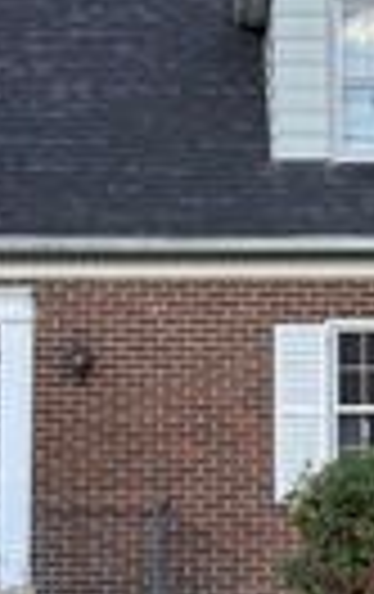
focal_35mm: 104
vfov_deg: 20.0
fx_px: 1689
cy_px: 295
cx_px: 297
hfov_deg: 12.6
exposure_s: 1/903
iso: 50
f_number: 1.6
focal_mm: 5.96
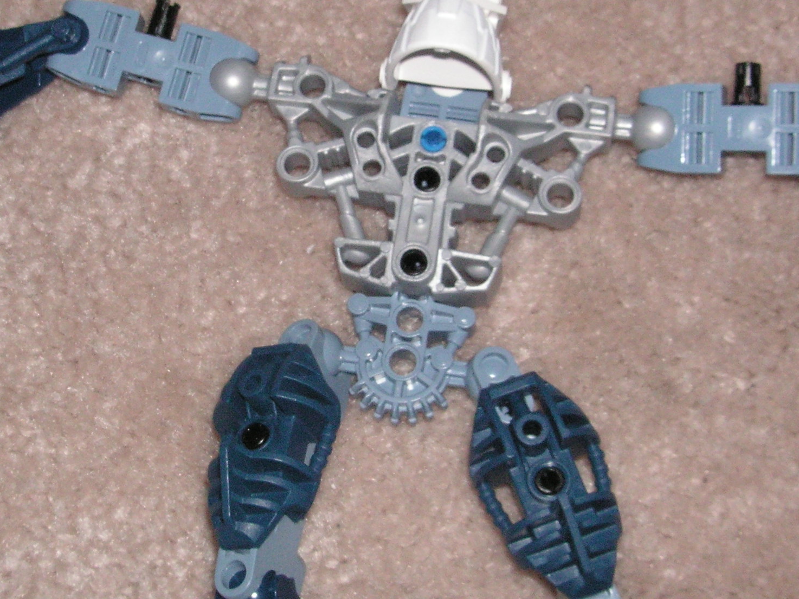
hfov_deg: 29.2
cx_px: 283
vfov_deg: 22.2
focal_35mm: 66
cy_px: 221
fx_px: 1523
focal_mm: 6.3
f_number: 6.6
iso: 160
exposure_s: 1/45
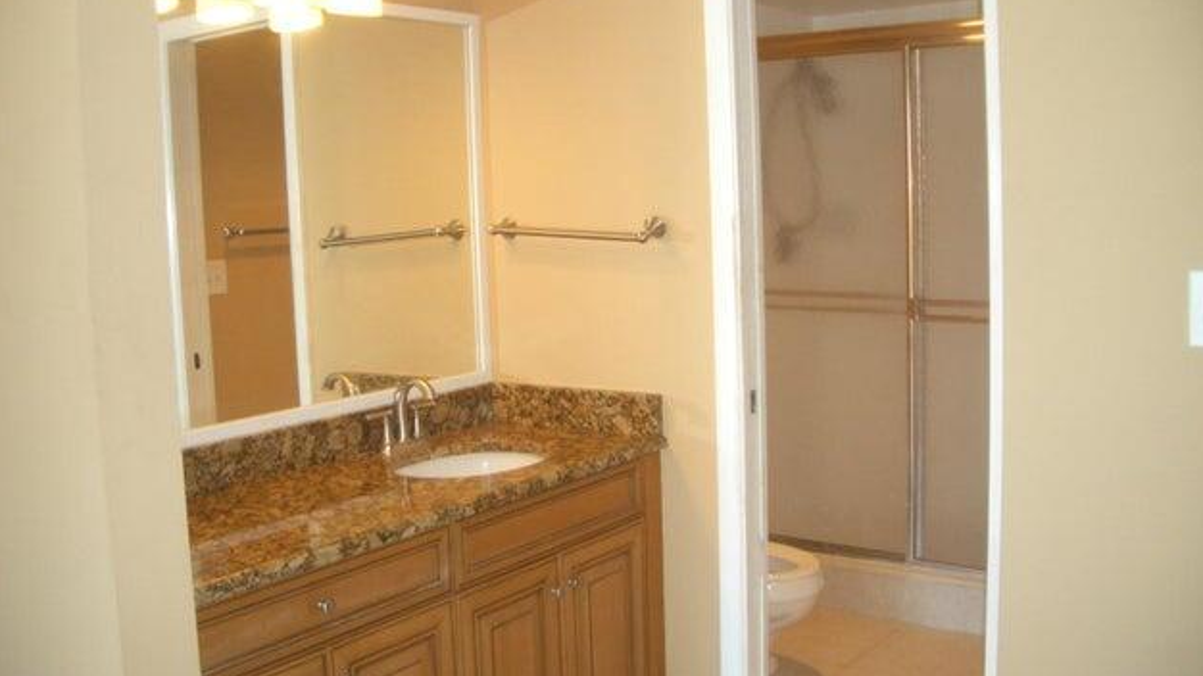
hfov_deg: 51.6
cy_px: 313
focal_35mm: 39
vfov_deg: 30.4
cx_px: 598
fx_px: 1244
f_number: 2.6
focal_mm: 5.8
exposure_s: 1/80
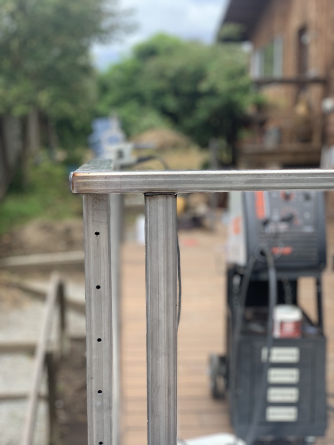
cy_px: 222
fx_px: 669
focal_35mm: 52
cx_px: 167
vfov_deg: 36.8
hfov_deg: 28.0
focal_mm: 6
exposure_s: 1/396
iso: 16
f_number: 2.4
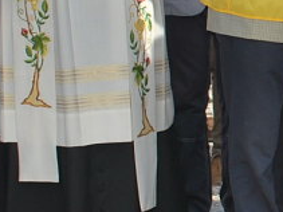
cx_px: 452
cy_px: -5
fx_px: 1776
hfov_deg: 8.8
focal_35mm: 217
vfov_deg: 6.8
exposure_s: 1/200
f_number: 5.6
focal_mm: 31
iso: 100
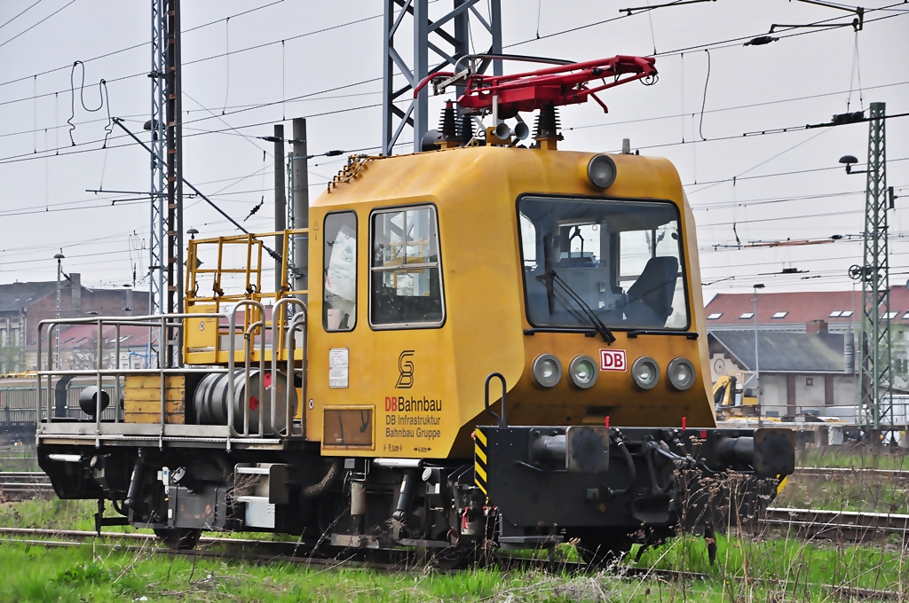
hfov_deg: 15.2
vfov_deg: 10.1
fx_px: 3404
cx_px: 454
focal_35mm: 135
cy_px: 302
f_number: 8
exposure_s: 1/60
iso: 200
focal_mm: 90
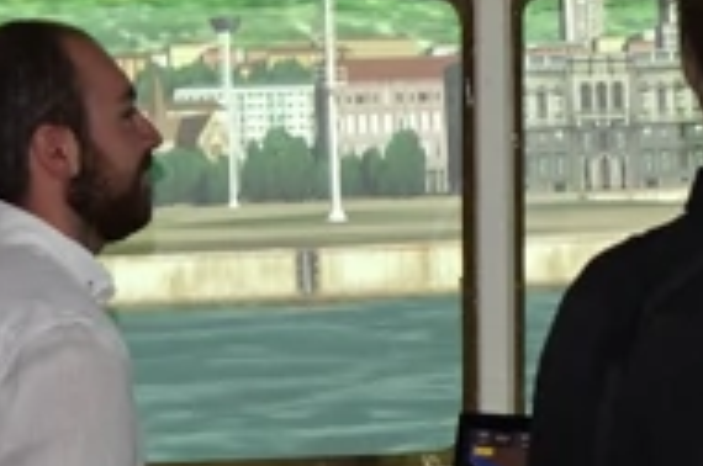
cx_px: 588
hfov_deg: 12.6
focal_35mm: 162
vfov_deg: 8.4
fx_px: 3158
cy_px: 405
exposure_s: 1/30
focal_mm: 8.8
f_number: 2.8
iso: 200
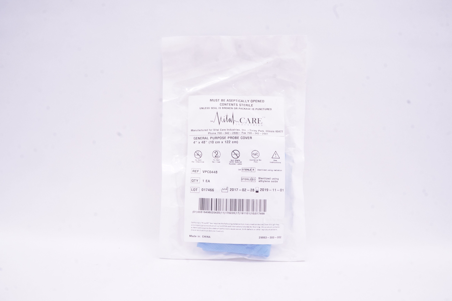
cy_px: 150
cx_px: 226
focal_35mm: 27
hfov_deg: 67.4
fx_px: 339
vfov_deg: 47.8
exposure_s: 1/25
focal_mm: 18
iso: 1600
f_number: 18
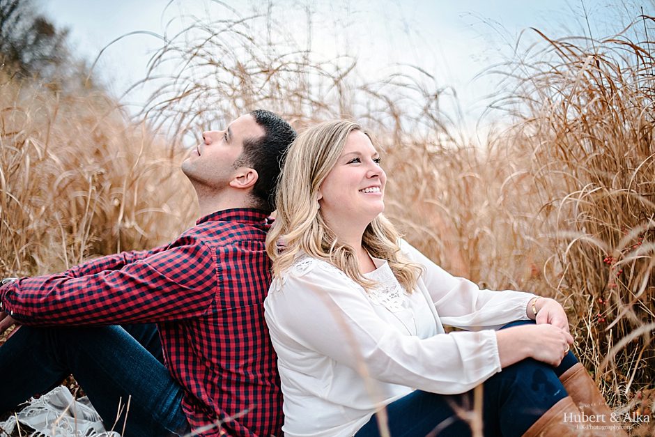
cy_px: 218
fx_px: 910
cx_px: 328
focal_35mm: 50
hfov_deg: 39.6
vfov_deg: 27.0
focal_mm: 50
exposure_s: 1/8000
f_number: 1.4
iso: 400
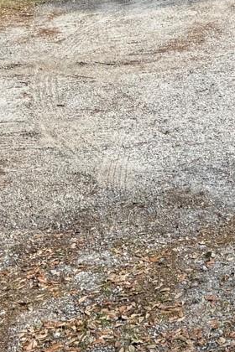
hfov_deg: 12.3
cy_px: -67
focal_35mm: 95
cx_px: 510
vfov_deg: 20.2
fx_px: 930
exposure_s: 1/2331
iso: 80
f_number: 1.78
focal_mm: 6.76
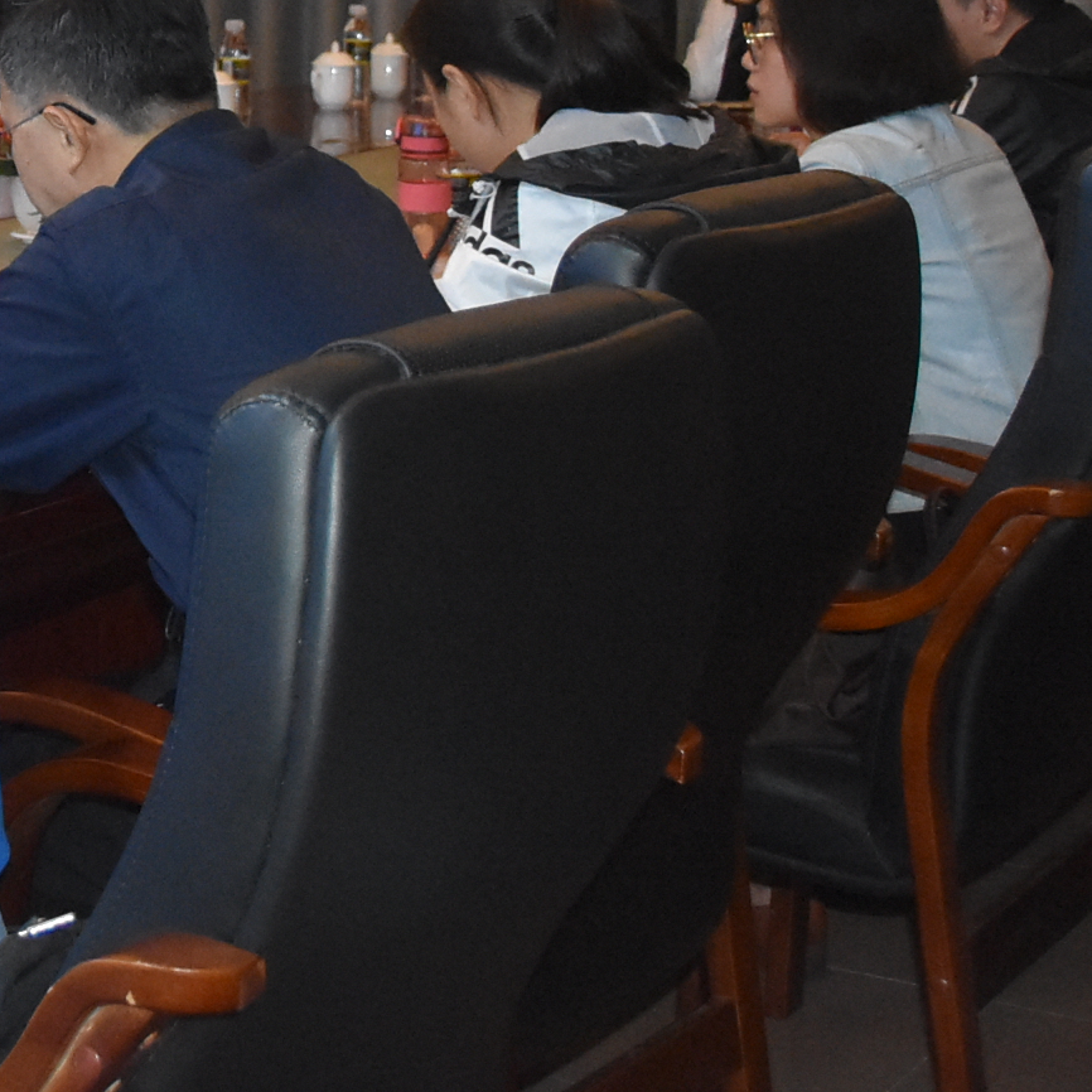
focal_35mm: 97
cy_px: -11
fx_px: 3462
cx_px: -148
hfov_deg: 17.3
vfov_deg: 17.5
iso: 4500
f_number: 3.8
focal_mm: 22
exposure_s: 1/60
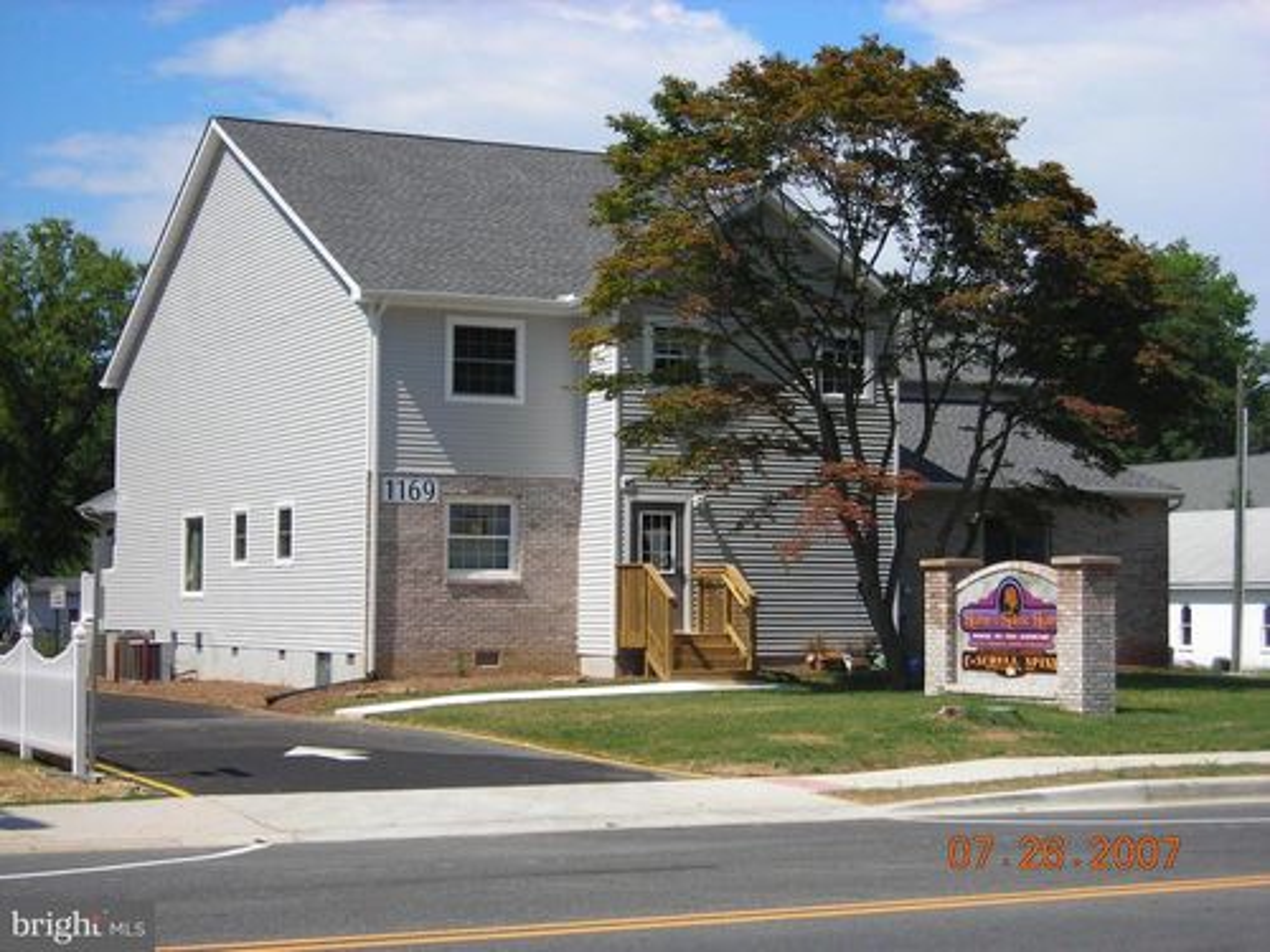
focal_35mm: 65
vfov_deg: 22.6
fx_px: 2385
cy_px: 476
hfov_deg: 29.8
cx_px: 635
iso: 50
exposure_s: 1/143
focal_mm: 10.8
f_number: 7.7
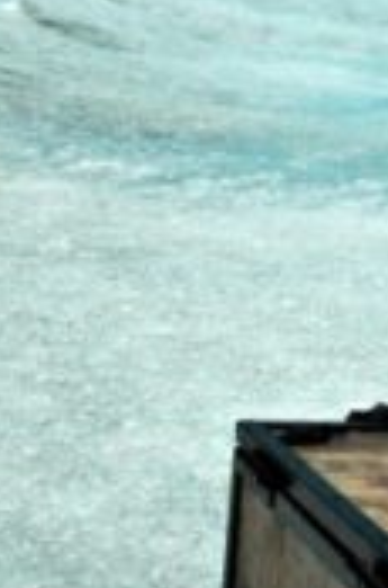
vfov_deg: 17.3
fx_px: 1903
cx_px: 557
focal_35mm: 117
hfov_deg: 11.2
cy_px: 71
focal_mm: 18
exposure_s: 1/800
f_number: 5.6
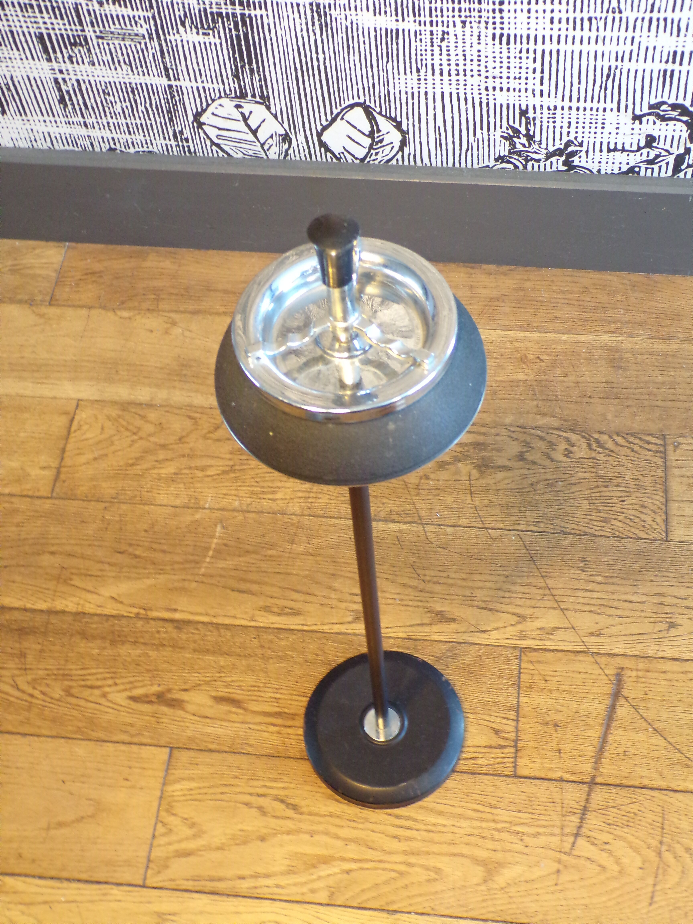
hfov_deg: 34.3
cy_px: 462
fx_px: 1121
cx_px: 346
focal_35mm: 42
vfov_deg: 44.8
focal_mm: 7.6
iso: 400
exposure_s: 1/12
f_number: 3.4
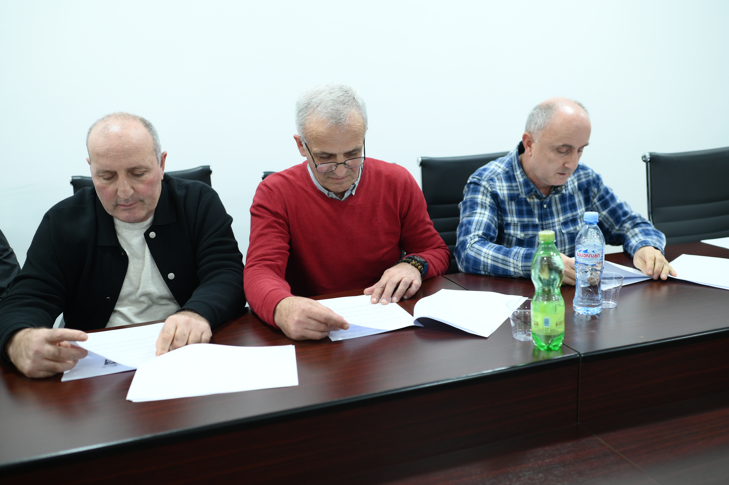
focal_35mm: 35
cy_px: 242
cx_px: 364
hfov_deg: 54.4
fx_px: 709
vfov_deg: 37.8
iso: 640
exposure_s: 1/100
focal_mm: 35
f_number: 2.2
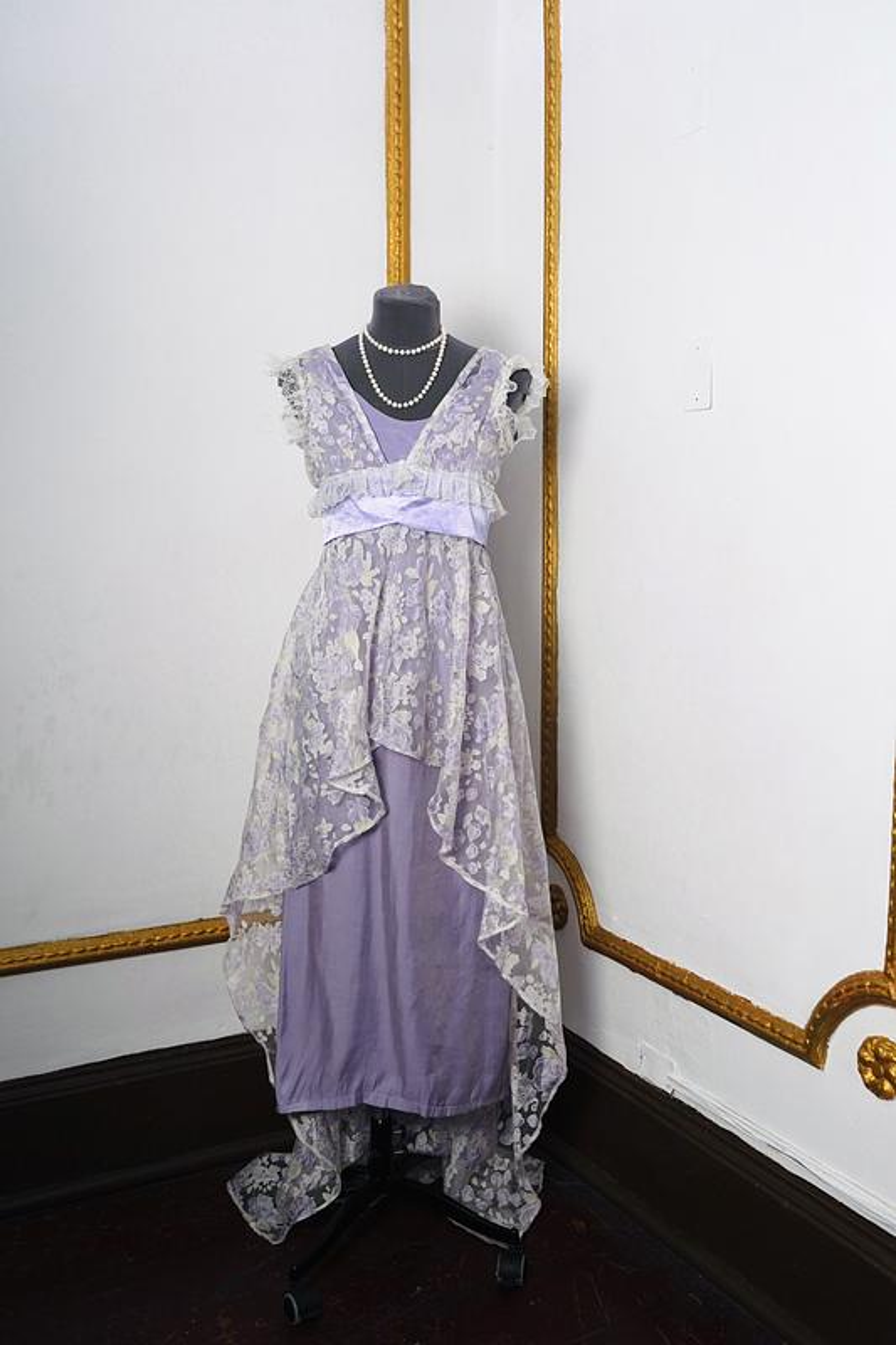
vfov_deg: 53.1
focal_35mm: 36
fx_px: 1344
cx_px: 448
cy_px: 672
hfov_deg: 36.9
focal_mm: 36
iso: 640
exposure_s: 1/125
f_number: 5
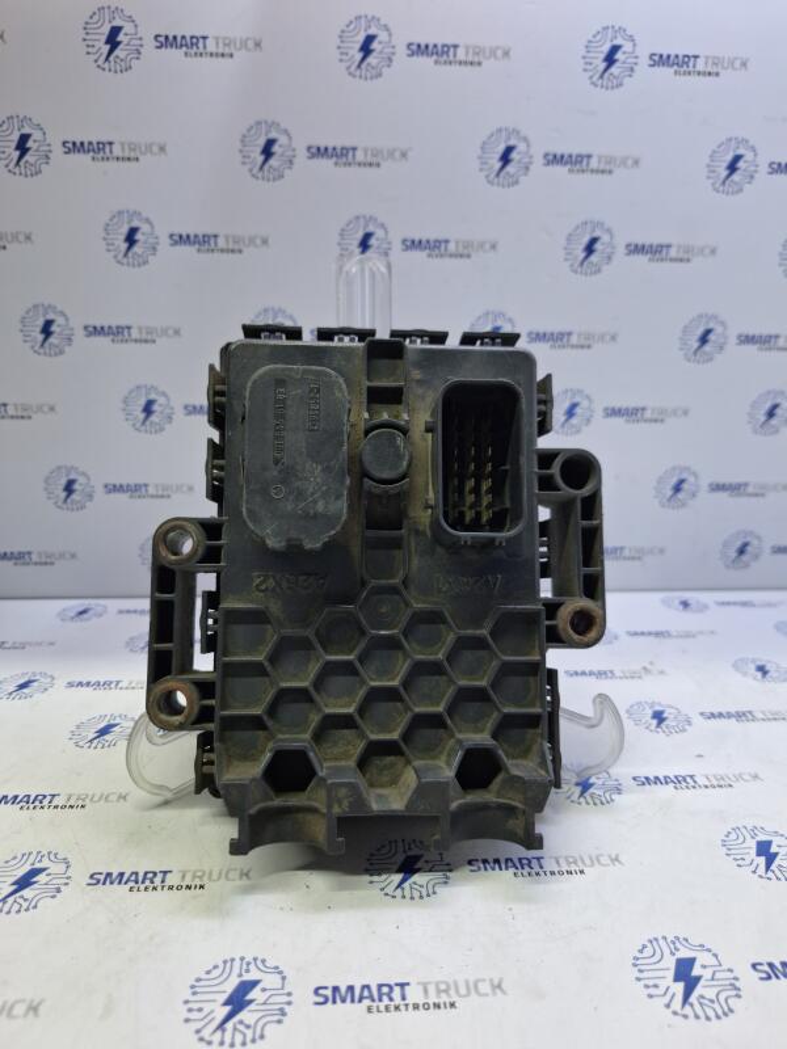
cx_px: 394
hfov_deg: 58.9
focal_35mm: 23
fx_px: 697
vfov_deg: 73.9
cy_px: 524
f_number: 1.8
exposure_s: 1/50
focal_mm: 5.54
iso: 64
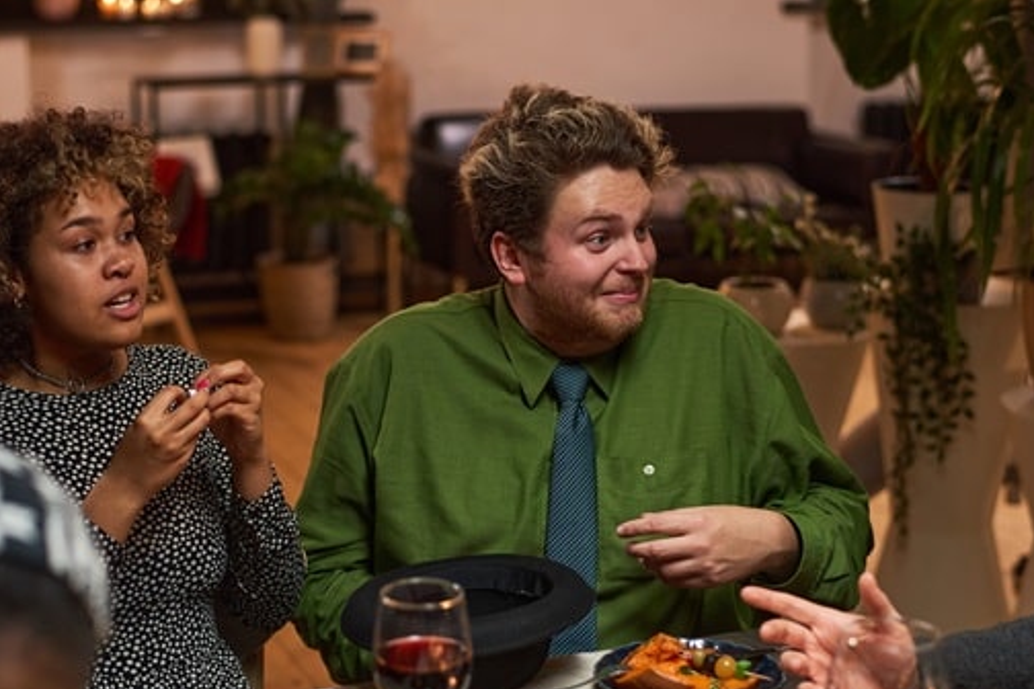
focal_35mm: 69
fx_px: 1982
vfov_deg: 19.7
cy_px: 408
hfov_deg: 29.2
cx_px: 464
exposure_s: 1/200
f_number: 2.5
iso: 800
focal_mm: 58
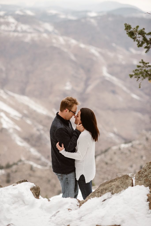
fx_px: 534
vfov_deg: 23.9
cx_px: 76
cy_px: 113
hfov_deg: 16.1
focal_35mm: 85
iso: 200
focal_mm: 85
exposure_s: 1/400
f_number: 2.5
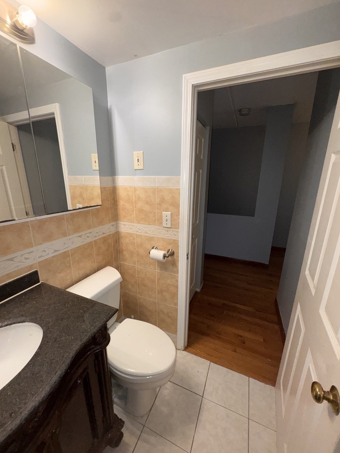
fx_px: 183
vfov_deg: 102.1
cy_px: 226
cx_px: 170
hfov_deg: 85.7
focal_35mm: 14
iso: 125
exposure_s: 1/120
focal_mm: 2.22
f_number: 2.2
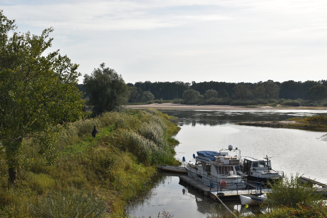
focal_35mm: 48
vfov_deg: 28.1
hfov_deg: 41.1
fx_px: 436
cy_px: 109
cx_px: 164
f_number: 10
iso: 200
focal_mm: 32
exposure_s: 1/400
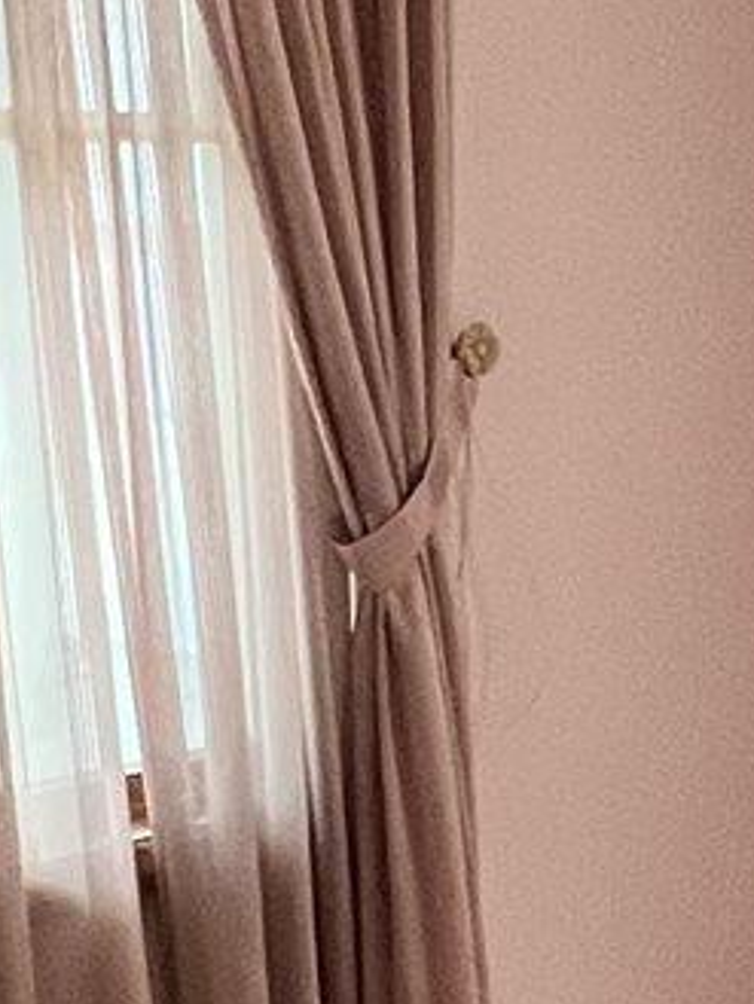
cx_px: 1142
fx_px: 2641
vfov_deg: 21.4
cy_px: 674
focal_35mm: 91
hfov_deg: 15.0
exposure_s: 1/60
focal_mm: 1.57
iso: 320
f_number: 1.8
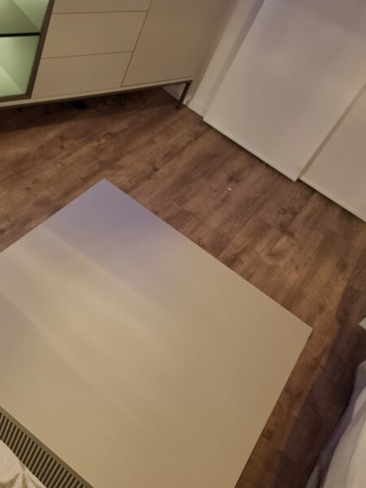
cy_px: 217
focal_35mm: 39
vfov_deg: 47.8
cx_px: 137
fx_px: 550
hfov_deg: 36.6
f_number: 1.8
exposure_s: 1/24
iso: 400
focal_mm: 5.54
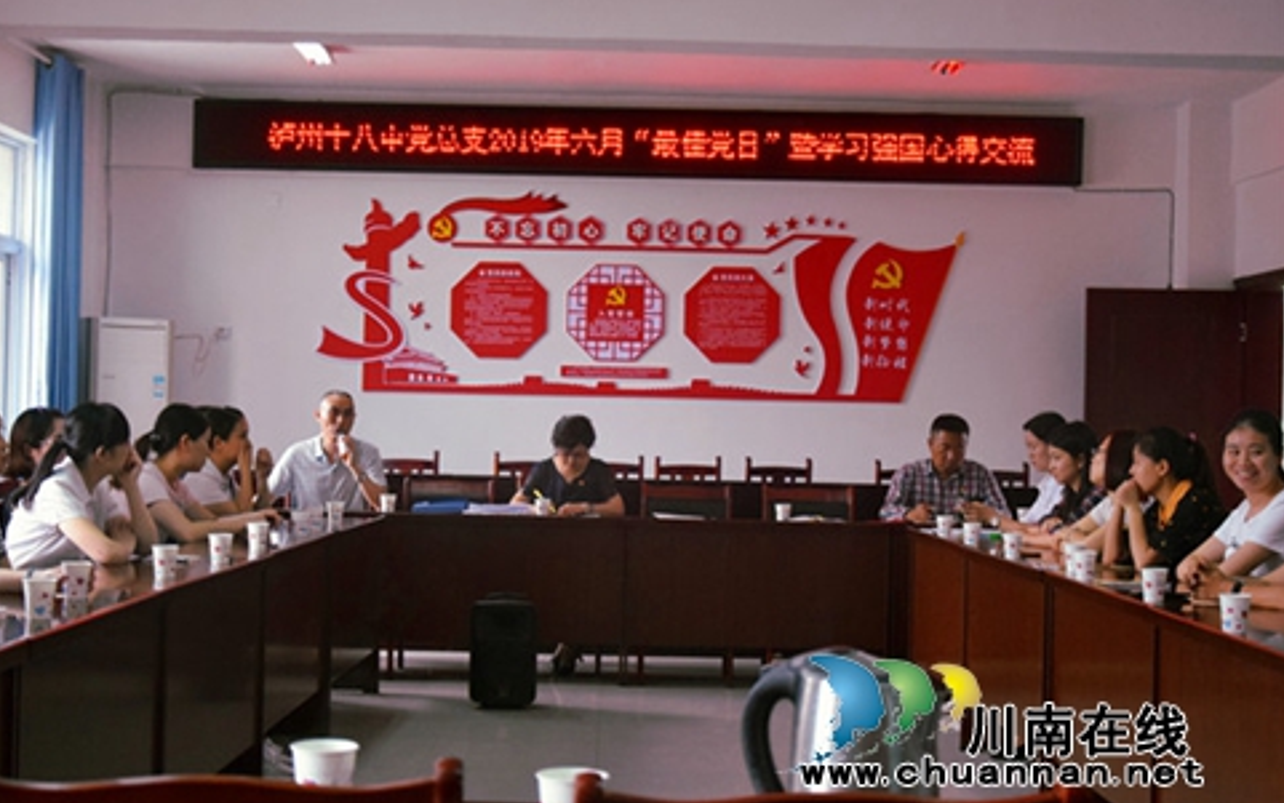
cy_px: 412
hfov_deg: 37.5
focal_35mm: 54
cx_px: 622
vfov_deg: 24.0
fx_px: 1890
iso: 3200
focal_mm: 34
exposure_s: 1/400
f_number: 4.2
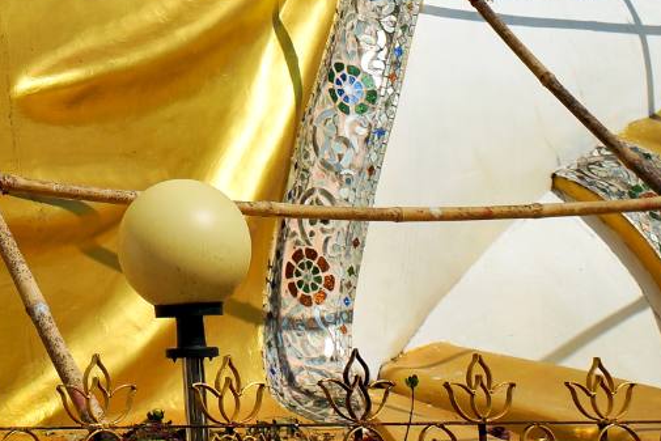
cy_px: -292
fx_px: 2443
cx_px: -220
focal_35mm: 133
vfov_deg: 9.9
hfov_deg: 14.7
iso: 100
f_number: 8
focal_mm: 35
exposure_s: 1/1250
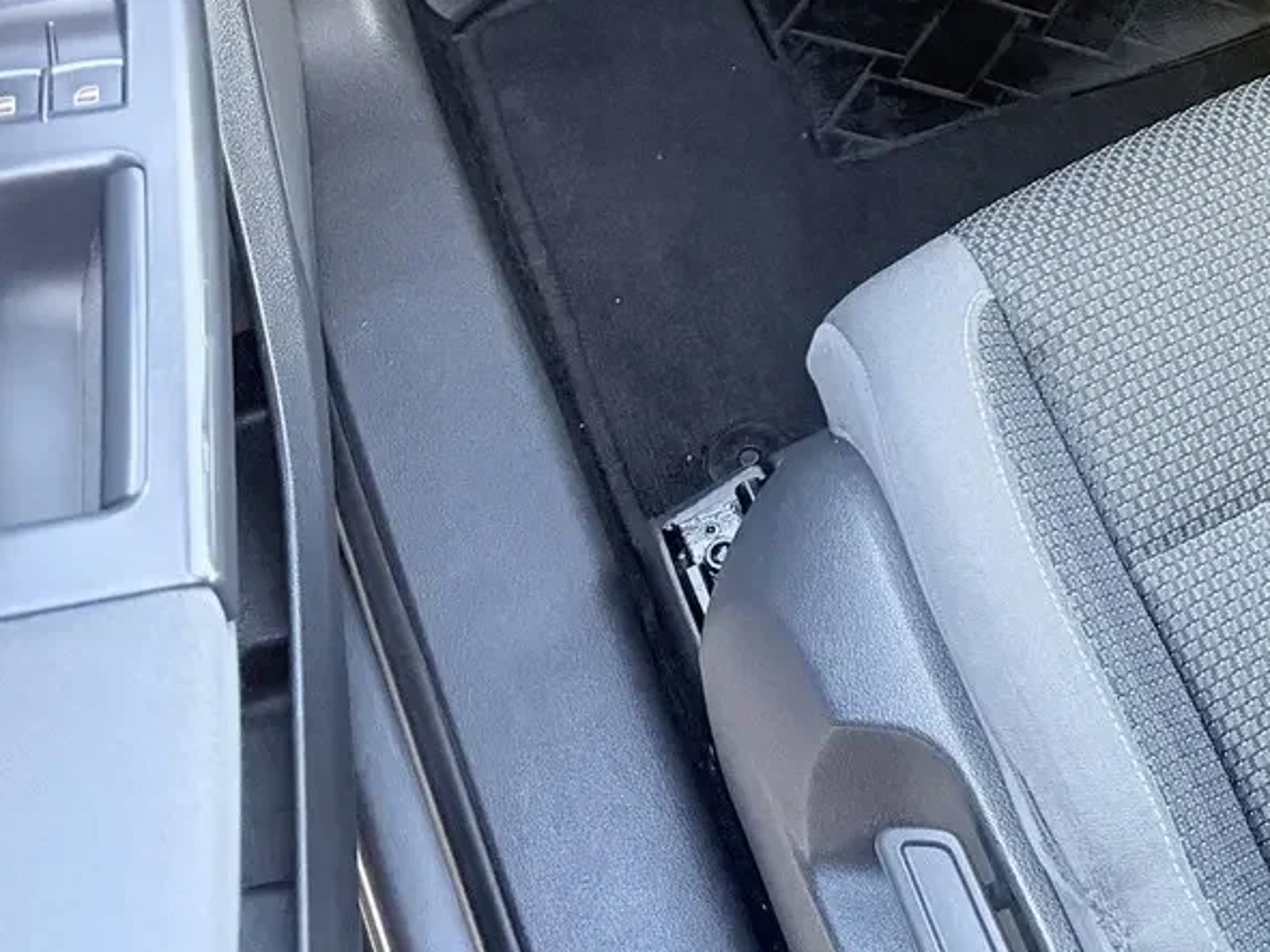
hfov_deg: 25.9
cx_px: 1612
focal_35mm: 65
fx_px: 2384
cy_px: -305
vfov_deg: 20.5
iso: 250
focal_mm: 6.76
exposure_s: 1/60
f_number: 1.78
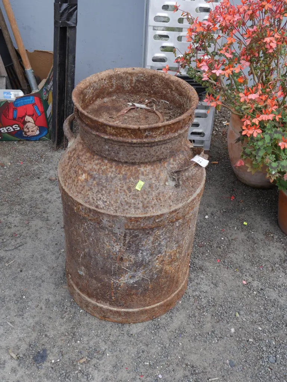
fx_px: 442
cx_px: 144
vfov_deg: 46.8
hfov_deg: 36.0
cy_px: 191
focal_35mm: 40
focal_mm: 20
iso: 200
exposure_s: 1/200
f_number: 6.3
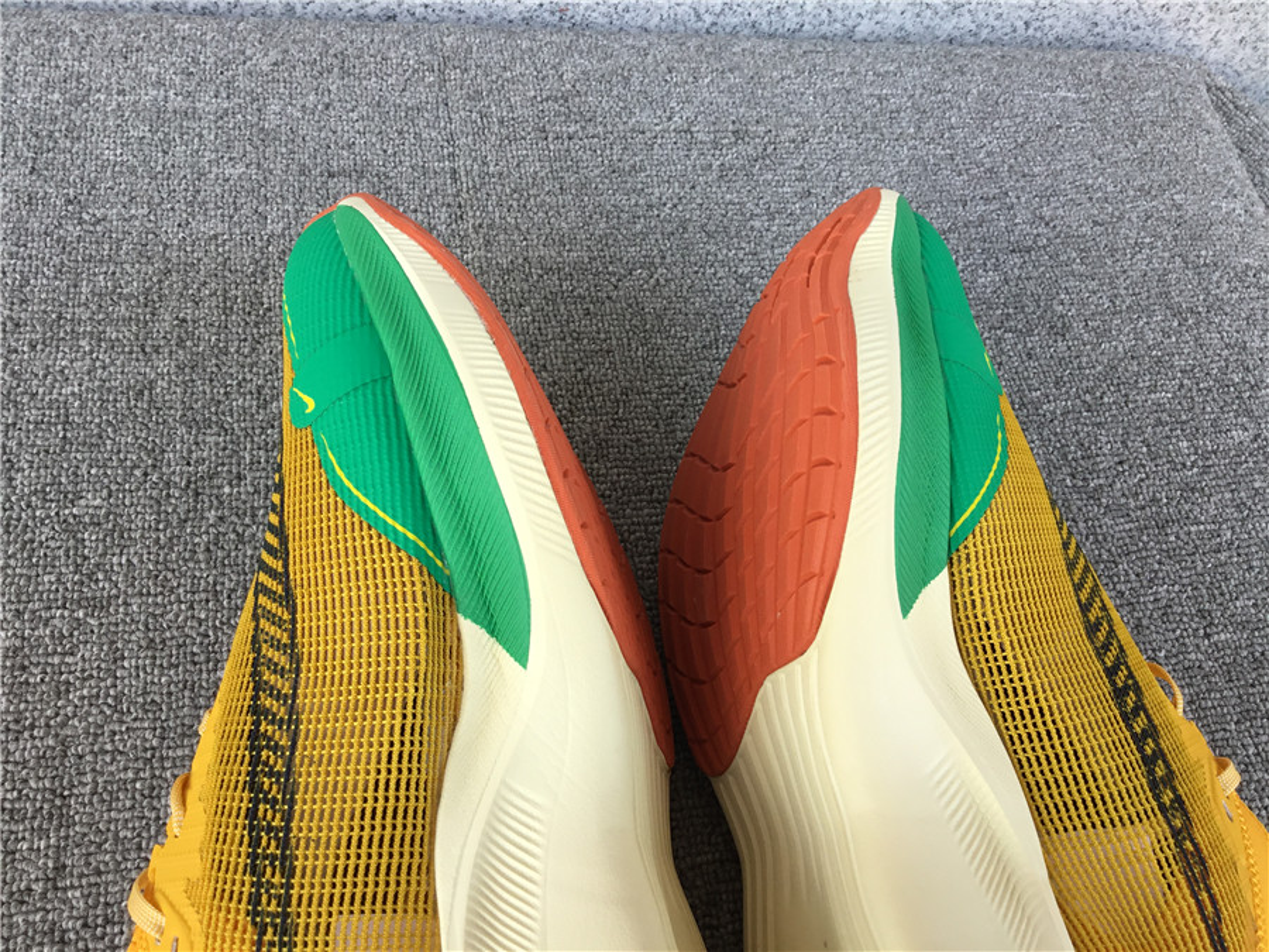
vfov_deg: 45.4
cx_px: 634
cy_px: 476
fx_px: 1136
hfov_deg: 58.4
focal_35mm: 31
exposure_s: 1/134
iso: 25
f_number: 2.4
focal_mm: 3.3
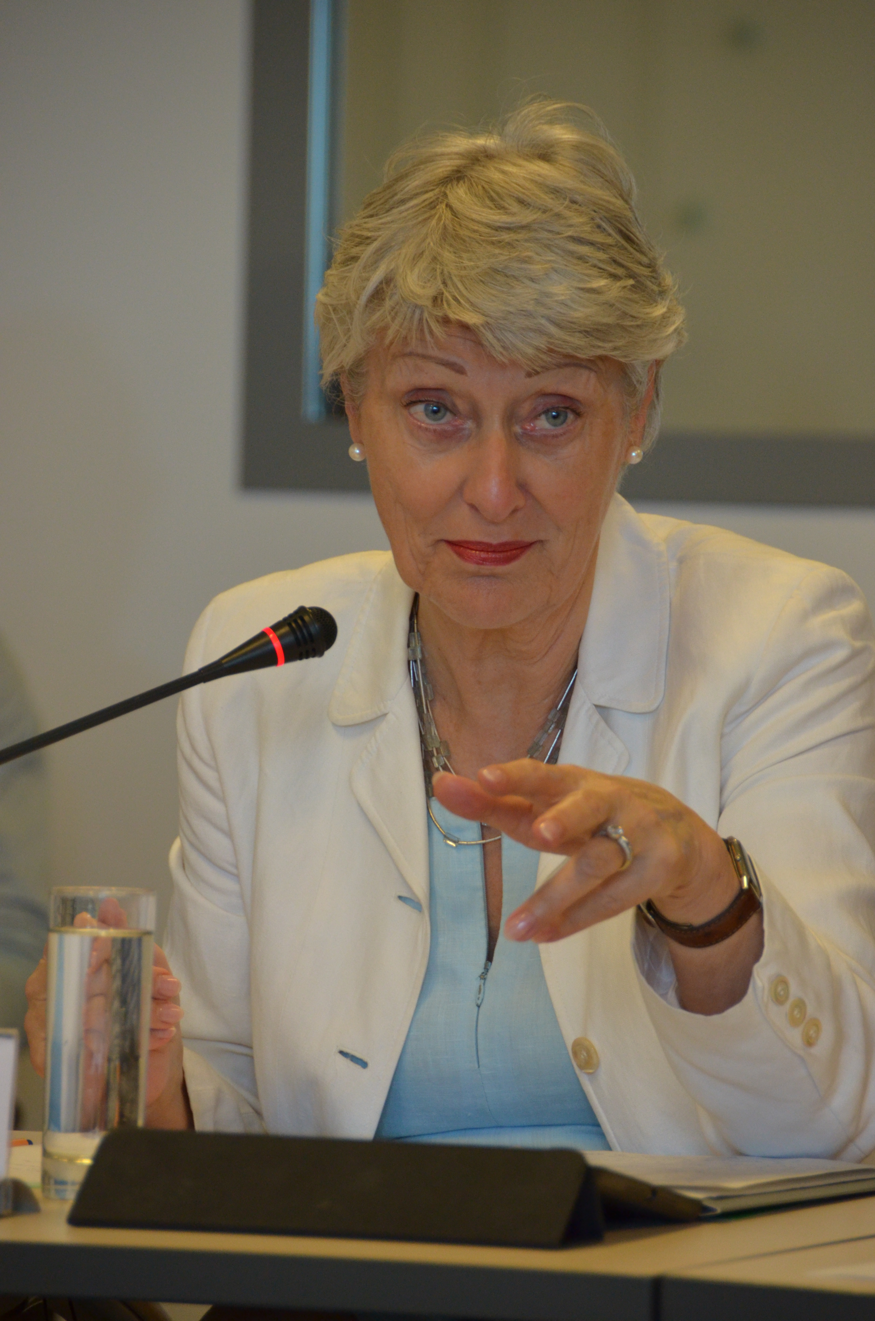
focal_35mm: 300
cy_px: 660
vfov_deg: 6.9
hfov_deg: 4.6
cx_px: 438
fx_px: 10986
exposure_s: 1/100
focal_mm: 200
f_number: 5.6
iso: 1600
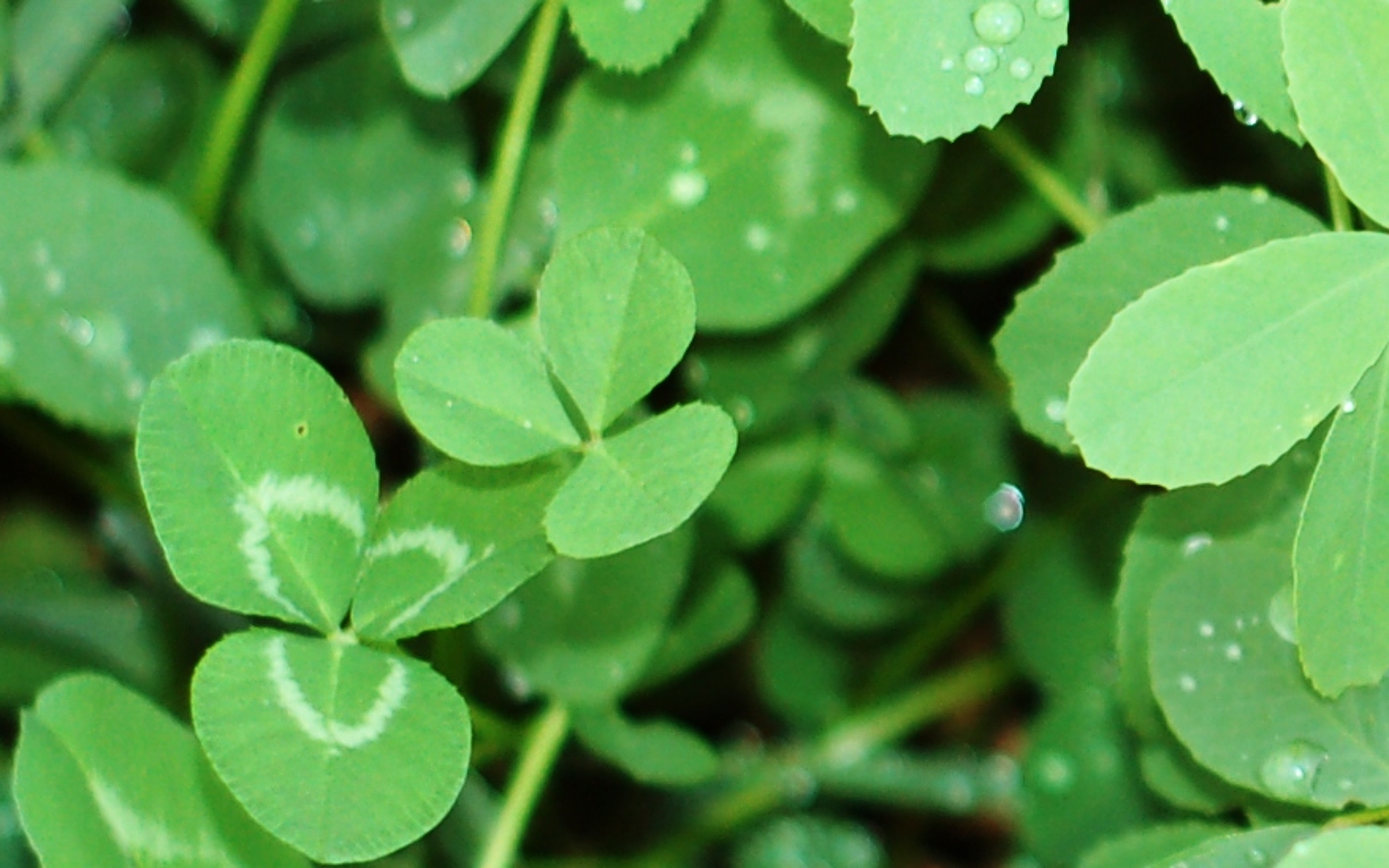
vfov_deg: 5.0
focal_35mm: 262
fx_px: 9917
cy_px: 38
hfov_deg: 7.8
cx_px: 2181
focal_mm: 50
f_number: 2.8
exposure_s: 1/125
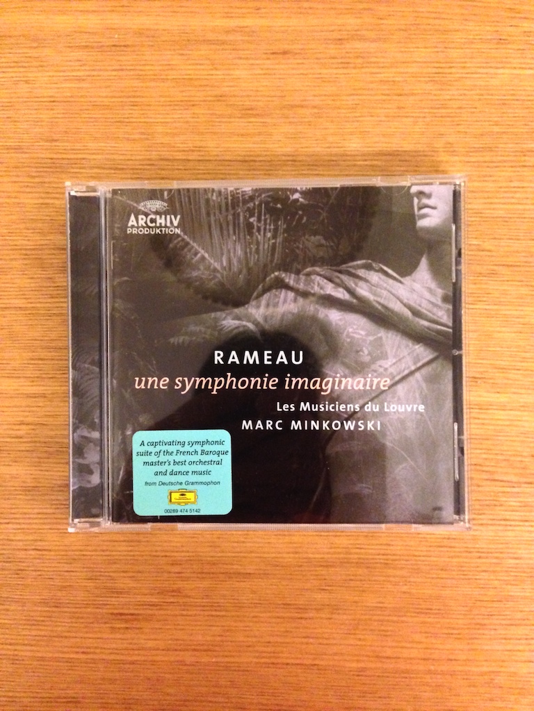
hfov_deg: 42.9
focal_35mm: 33
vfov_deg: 55.4
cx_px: 267
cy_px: 356
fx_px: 679
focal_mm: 4.12
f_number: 2.4
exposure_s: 1/15
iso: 800
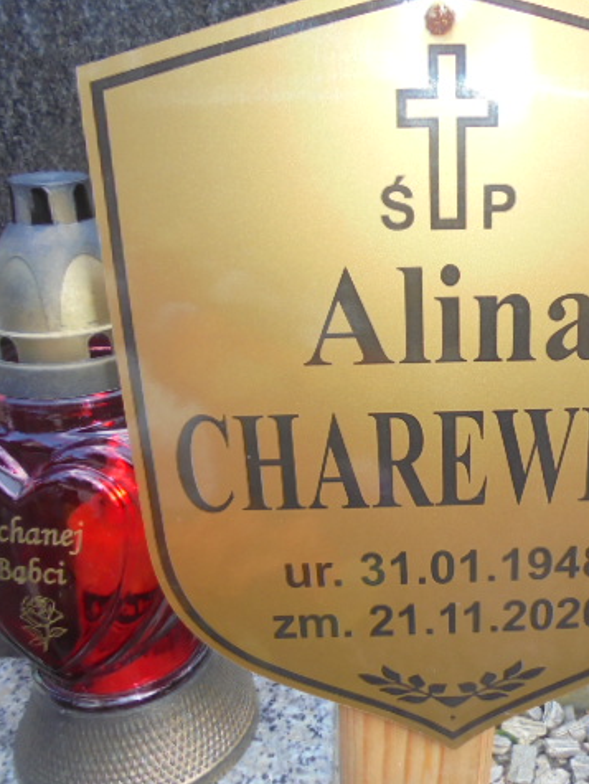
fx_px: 793
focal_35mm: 35
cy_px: 391
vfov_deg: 52.6
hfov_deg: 39.6
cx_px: 445
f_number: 3.5
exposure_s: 1/50
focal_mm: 4.6
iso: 100
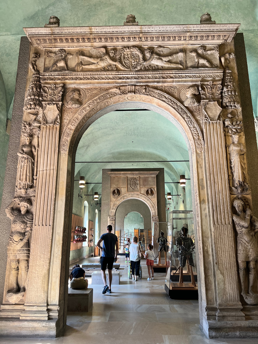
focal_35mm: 26
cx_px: 129
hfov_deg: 53.1
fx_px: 258
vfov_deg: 67.3
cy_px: 172
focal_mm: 5.7
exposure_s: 1/100
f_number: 1.5
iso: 100
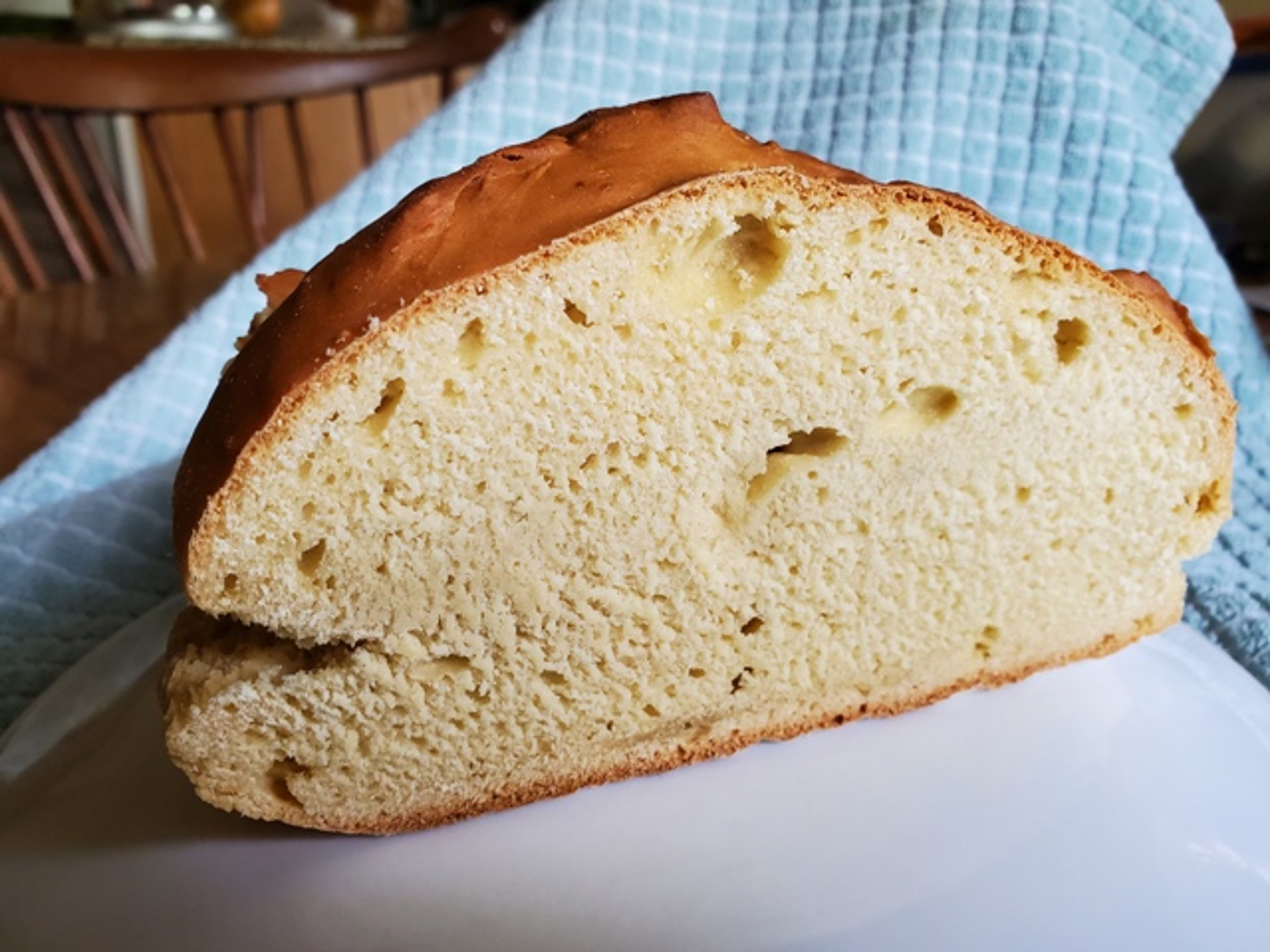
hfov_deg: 67.3
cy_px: 476
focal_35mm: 26
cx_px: 635
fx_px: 954
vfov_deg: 53.1
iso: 200
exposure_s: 1/60
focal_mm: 4.3
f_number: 2.4
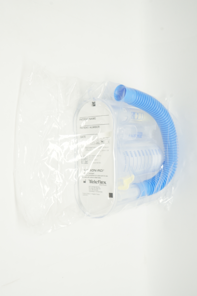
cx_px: 98
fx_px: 333
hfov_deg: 32.9
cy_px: 148
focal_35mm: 40
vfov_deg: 48.0
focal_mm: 27
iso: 400
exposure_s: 1/13
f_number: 13
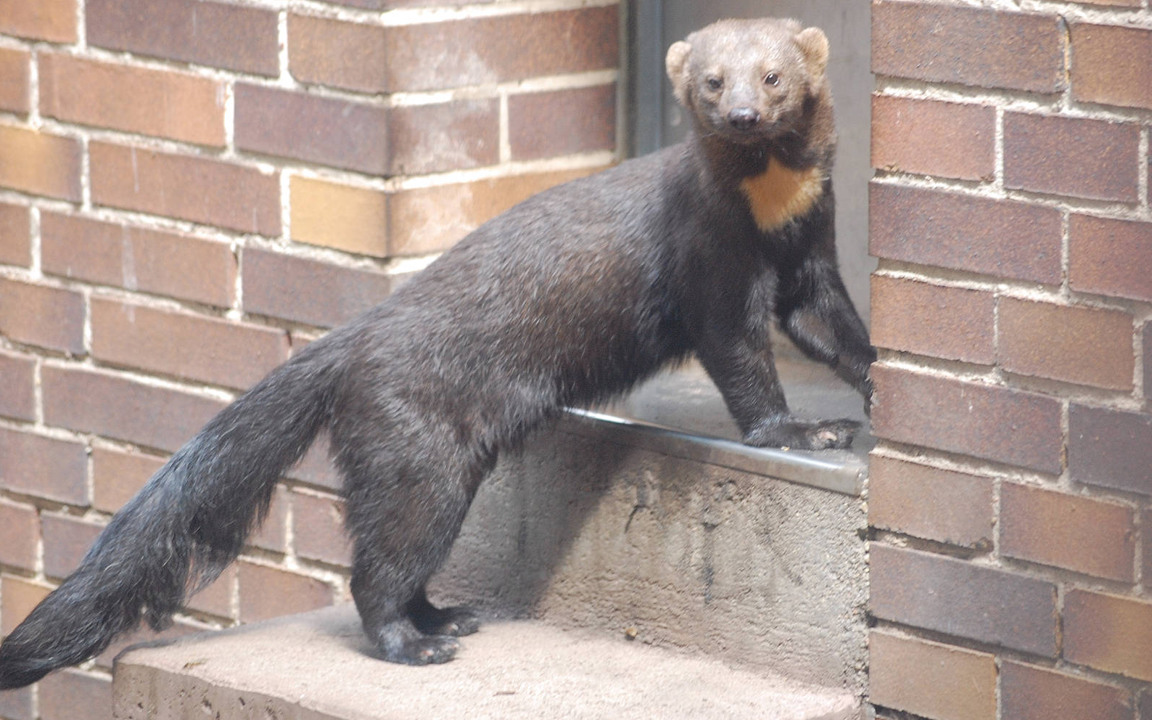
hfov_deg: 13.3
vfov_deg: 8.4
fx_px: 4928
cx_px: 579
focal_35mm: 157
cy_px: 345
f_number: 4.8
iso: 800
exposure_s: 1/60
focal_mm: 102
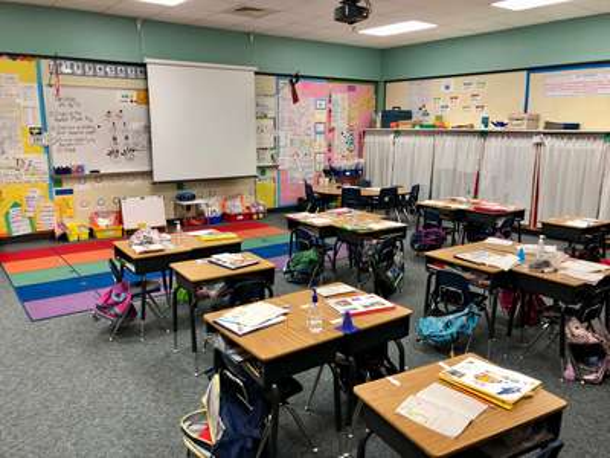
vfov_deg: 49.7
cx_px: 305
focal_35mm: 28
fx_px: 493
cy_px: 229
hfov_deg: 63.4
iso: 32
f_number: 1.8
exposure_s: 1/24
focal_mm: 4
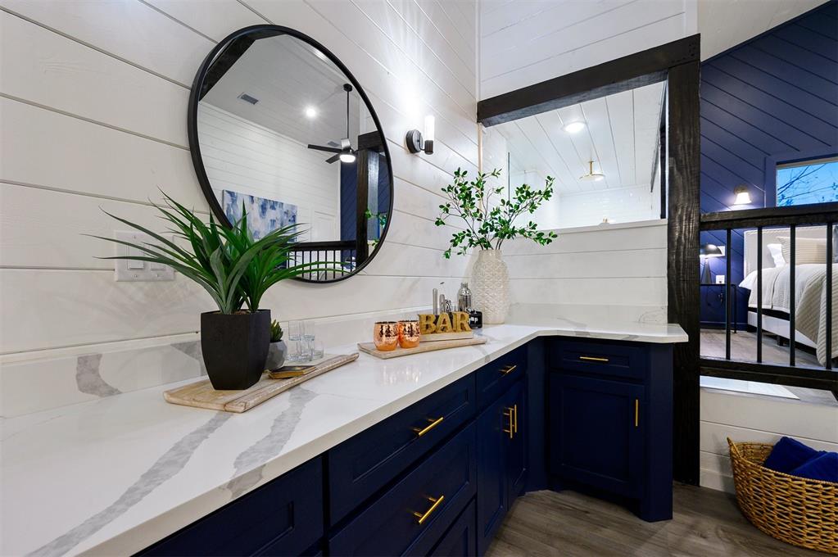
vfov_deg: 81.1
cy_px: 278
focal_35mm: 14
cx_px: 419
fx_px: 326
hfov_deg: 104.3
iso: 200
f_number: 10
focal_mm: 14
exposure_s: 1/4
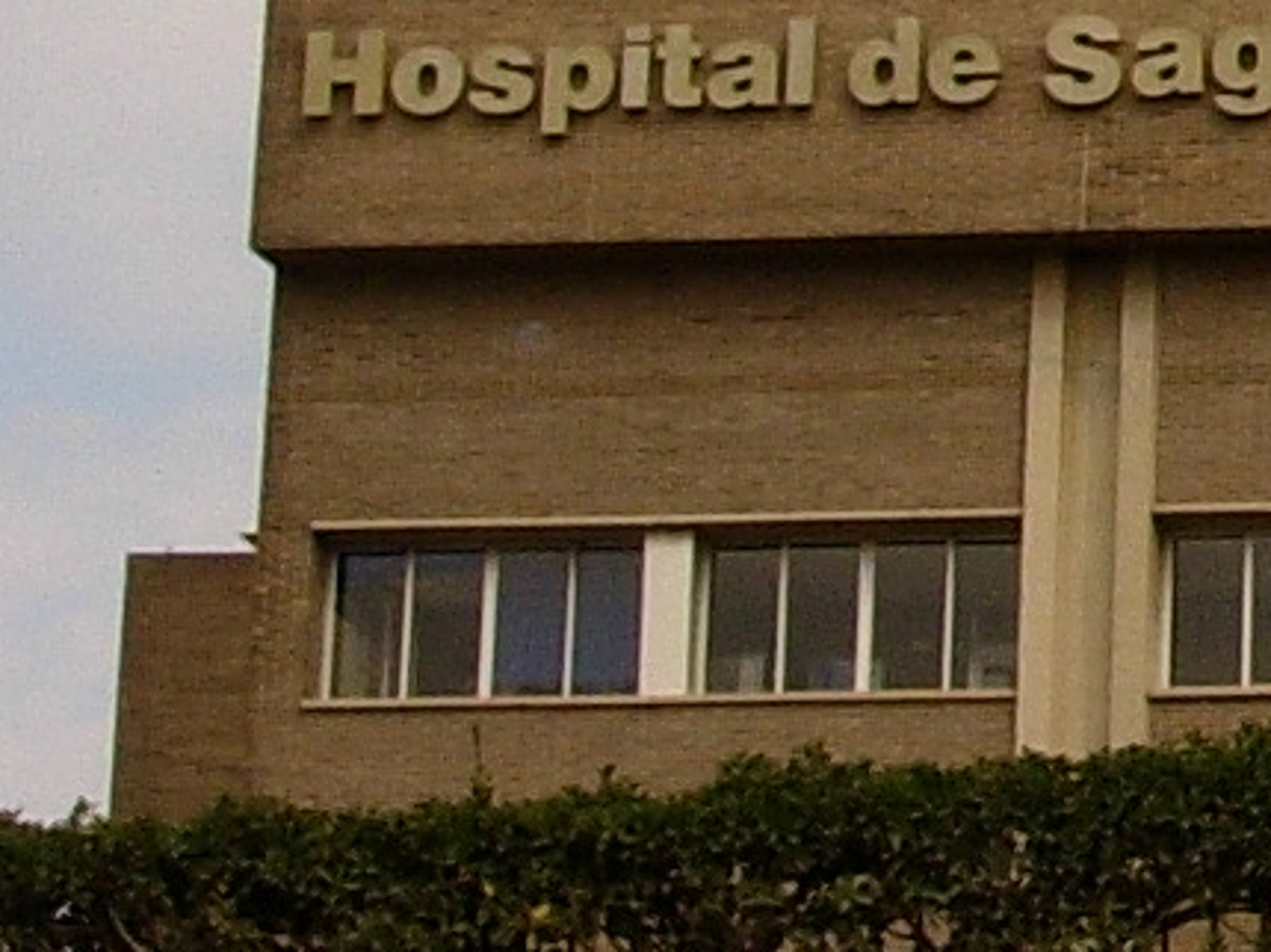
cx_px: 2864
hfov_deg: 9.0
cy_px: -272
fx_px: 7376
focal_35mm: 201
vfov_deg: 7.3
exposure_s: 1/1085
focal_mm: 7.8
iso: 100
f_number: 4.8
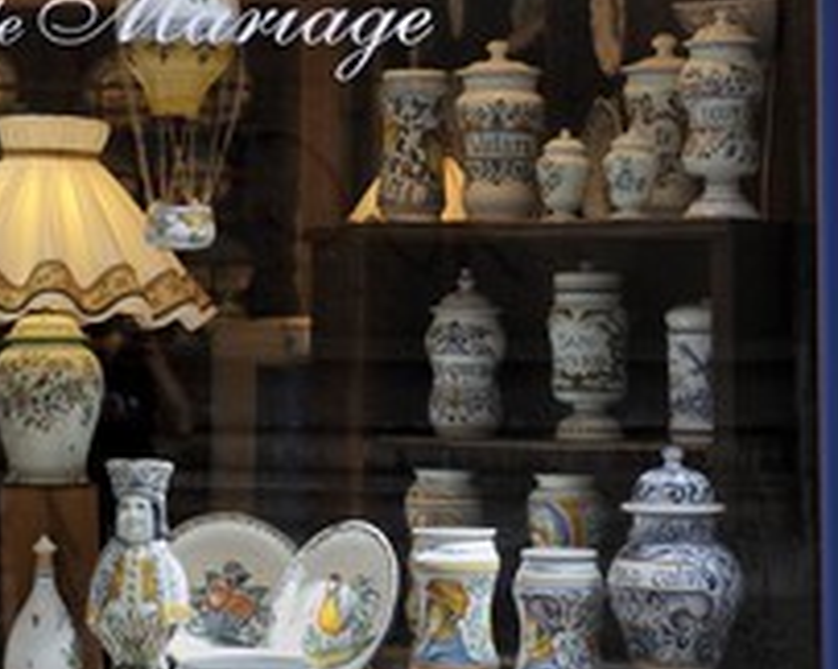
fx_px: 3370
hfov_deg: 14.0
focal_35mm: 136
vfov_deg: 11.3
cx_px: 74
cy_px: 206
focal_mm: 70
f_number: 4.5
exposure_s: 1/125
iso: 200
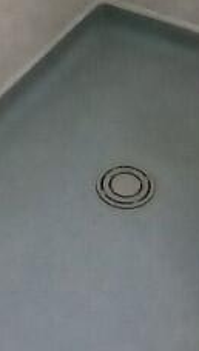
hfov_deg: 14.6
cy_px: -251
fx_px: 775
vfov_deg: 19.9
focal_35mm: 83
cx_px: 97
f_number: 2.2
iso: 100
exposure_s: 1/50
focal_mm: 1.4
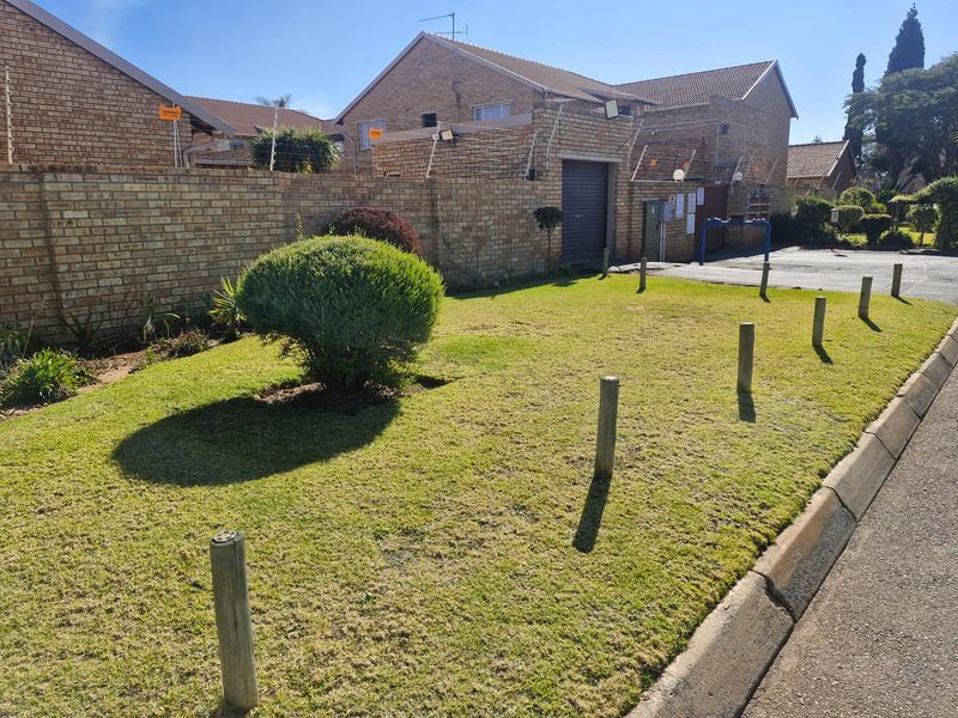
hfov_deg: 73.9
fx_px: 637
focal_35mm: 23
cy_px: 359
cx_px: 479
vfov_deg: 58.9
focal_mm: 5.54
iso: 50
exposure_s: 1/1508
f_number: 1.8
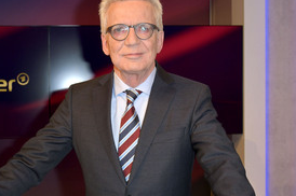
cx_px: 109
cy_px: 116
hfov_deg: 35.5
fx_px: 460
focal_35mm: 56
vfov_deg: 24.1
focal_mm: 34
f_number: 5.6
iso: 1000
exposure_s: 1/200
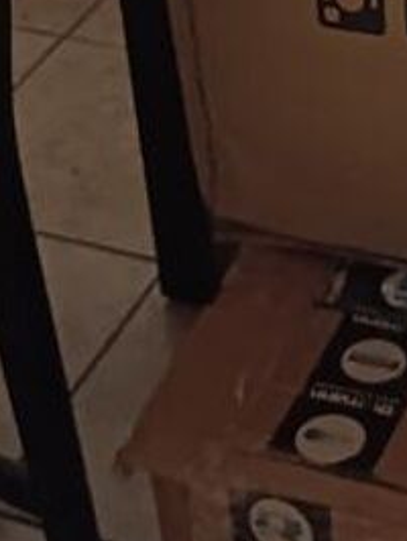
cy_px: -403
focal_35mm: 115
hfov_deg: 12.8
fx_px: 1800
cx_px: 397
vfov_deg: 15.1
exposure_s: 1/25
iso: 6400
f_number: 1.6
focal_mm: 6.14
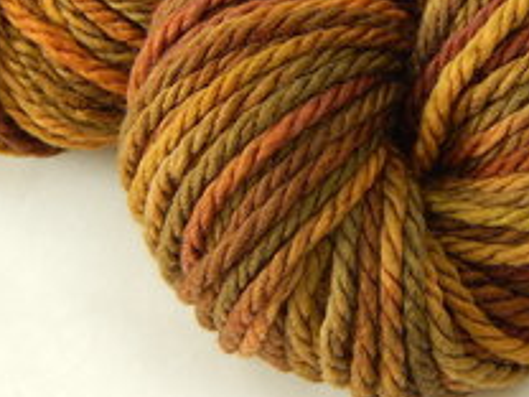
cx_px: 409
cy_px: 118
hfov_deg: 11.1
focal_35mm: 177
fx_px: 2705
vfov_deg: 8.4
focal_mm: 18.7
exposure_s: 1/25
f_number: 4.5
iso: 125
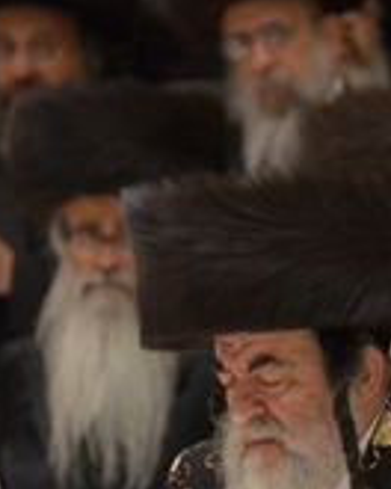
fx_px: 15796
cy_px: 556
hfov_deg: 1.4
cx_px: 536
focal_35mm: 1092
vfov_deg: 1.8
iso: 2000
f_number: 6.7
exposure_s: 1/125
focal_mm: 300
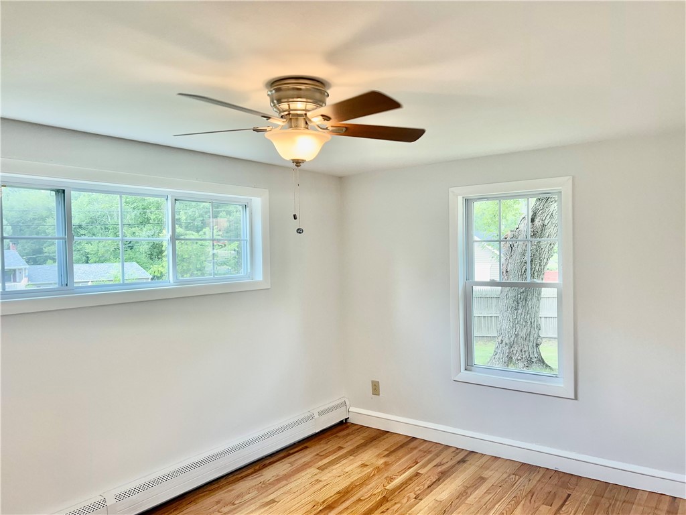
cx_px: 343
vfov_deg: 53.1
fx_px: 515
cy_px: 258
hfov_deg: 67.3
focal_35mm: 26
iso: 40
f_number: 1.5
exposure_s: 1/171
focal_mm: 5.7
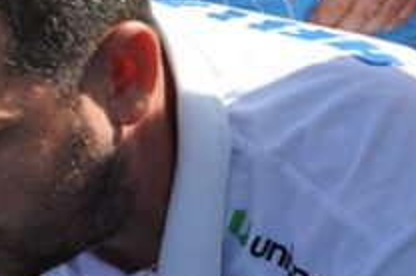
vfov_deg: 9.4
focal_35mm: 144
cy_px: 256
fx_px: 1661
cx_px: 120
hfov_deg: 14.2
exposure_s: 1/1600
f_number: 6.3
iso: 400
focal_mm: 26
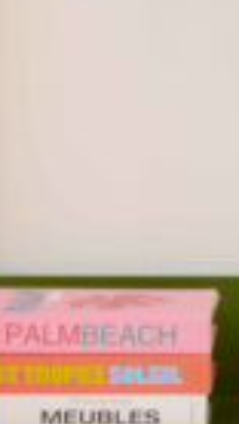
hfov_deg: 3.9
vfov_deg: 6.8
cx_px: 358
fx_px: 3480
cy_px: -316
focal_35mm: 310
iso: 125
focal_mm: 40
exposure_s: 1/2
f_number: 14
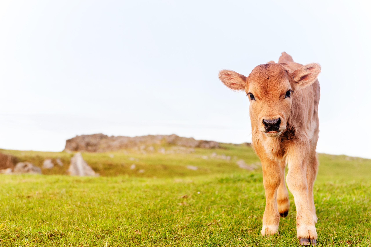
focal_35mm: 70
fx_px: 722
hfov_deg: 28.8
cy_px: 124
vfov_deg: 19.5
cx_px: 186
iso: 400
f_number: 5
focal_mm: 70
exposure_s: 1/250
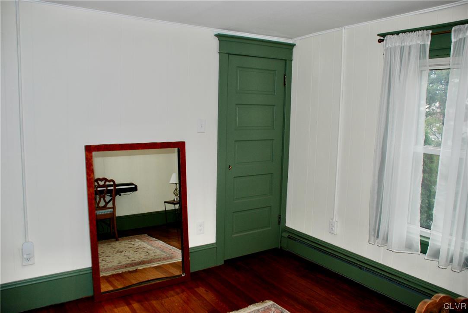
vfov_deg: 43.7
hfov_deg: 61.9
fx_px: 390
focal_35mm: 30
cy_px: 156
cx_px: 234
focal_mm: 20
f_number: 3.8
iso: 200
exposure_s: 1/60
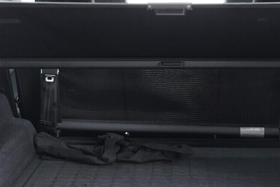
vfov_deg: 23.9
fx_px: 436
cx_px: 168
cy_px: 142
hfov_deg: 35.5
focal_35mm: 56
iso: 1600
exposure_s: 1/40
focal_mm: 24
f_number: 2.8
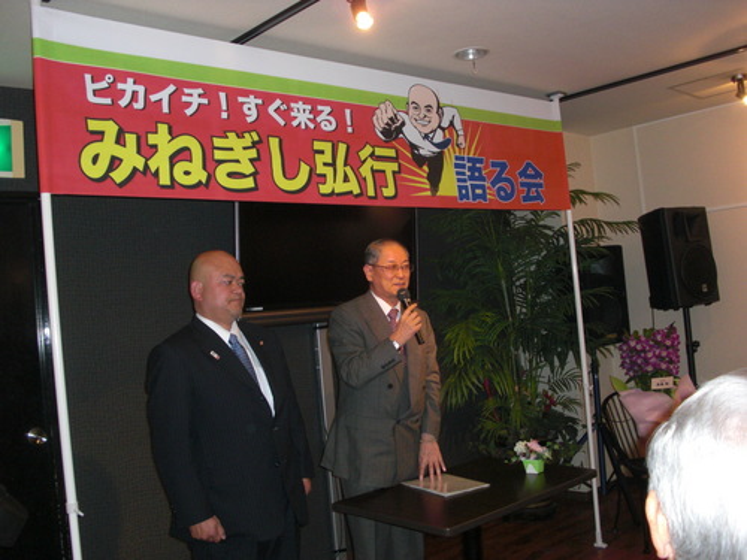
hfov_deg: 51.4
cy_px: 280
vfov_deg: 39.7
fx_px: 777
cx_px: 374
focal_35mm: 36
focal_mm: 6.3
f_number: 2.8
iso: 200
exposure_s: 1/60
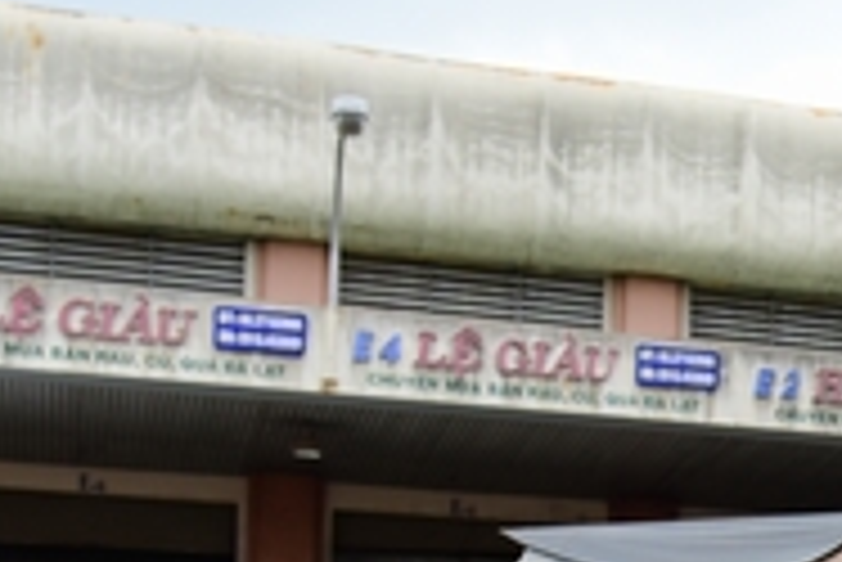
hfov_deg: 18.5
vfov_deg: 12.6
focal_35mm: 104
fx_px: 2434
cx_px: 1027
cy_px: 814
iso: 320
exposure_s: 1/1250
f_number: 4
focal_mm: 30
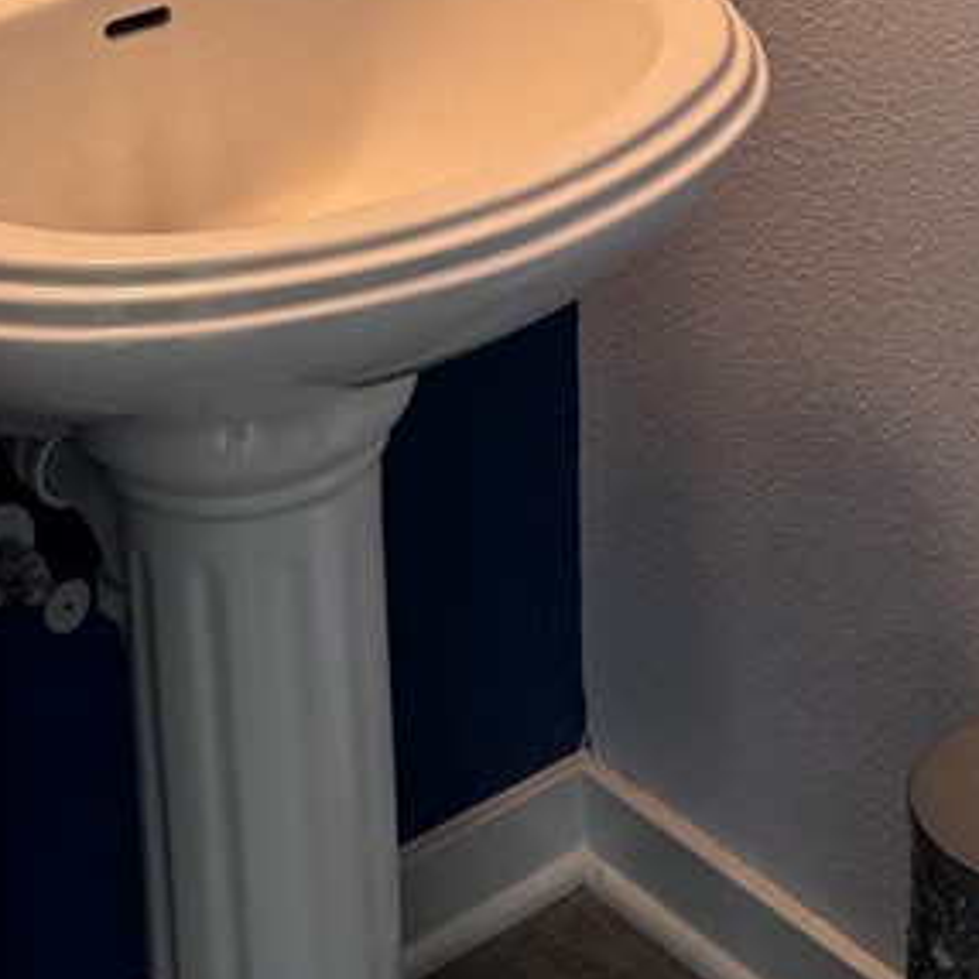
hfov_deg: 19.5
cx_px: 534
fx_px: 2848
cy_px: -517
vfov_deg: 17.4
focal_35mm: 89
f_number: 1.78
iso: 80
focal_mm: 6.76
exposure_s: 1/120
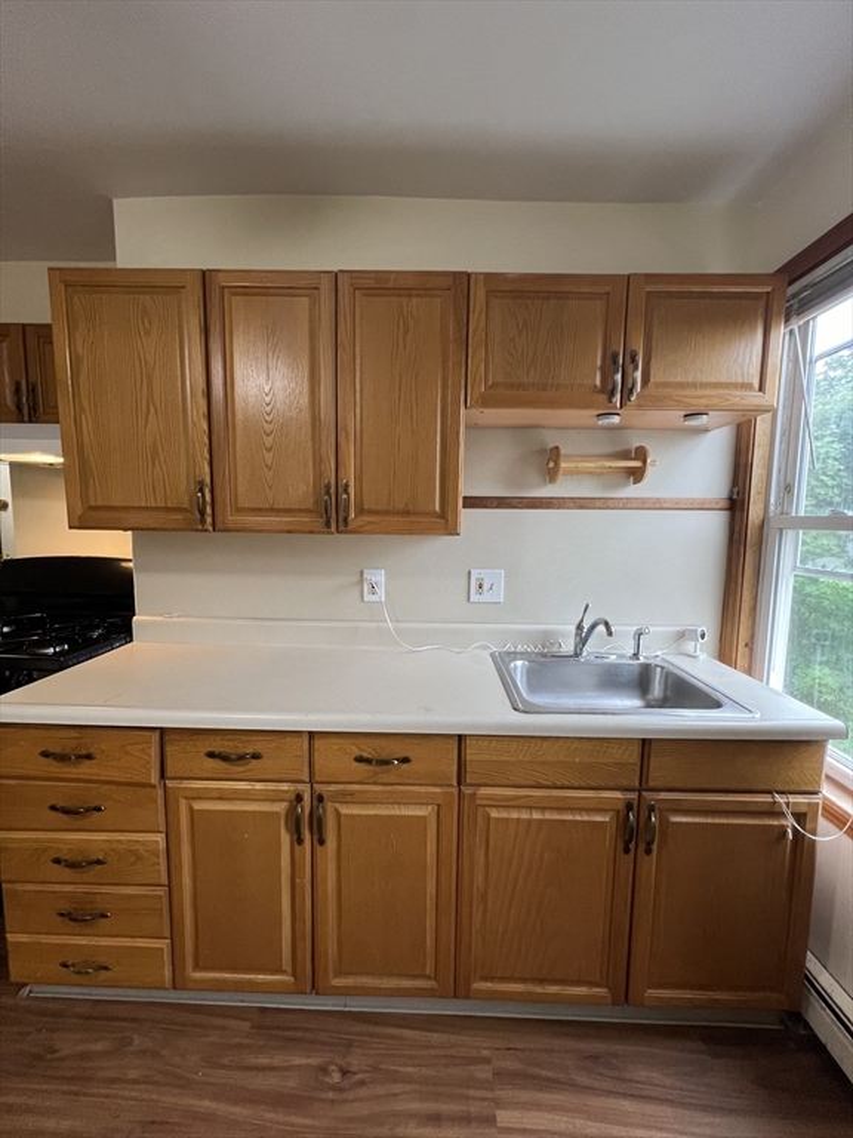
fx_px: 427
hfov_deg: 89.9
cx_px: 426
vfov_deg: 106.2
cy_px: 569
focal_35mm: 13
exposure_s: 1/60
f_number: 1.8
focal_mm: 1.57
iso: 250
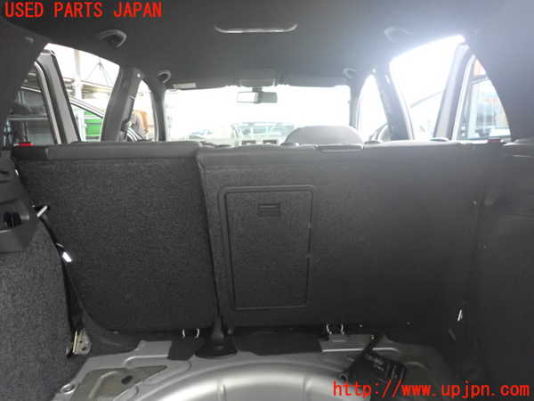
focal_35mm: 25
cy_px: 200
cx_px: 267
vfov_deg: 54.9
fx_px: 386
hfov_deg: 69.4
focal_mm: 4.5
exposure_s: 1/80
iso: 1600
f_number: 2
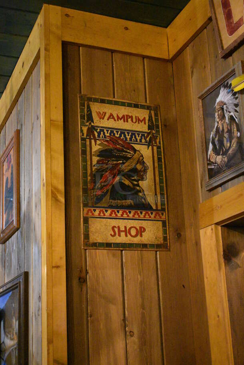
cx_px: 122
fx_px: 548
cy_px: 182
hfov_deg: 25.1
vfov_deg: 36.8
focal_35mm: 54
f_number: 4.8
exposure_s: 1/125
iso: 10000
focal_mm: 36
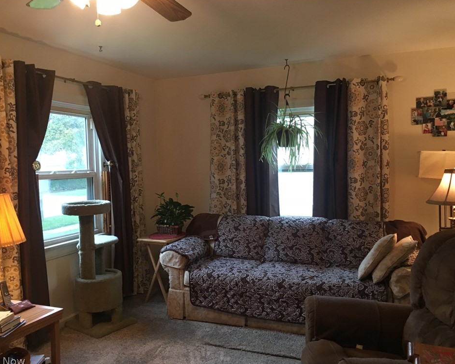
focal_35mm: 31
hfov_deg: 57.2
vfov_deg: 47.1
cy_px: 182
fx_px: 417
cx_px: 224
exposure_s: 1/30
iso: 160
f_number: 2.2
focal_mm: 4.15
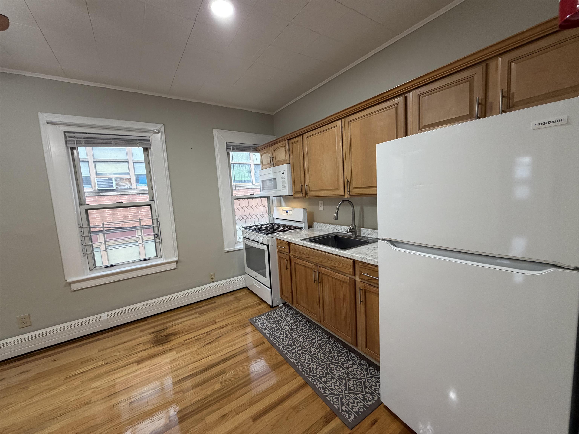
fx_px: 234
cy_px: 217
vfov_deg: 85.7
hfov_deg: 102.1
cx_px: 290
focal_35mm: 14
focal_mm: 2.22
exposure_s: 1/60
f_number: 2.2
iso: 250
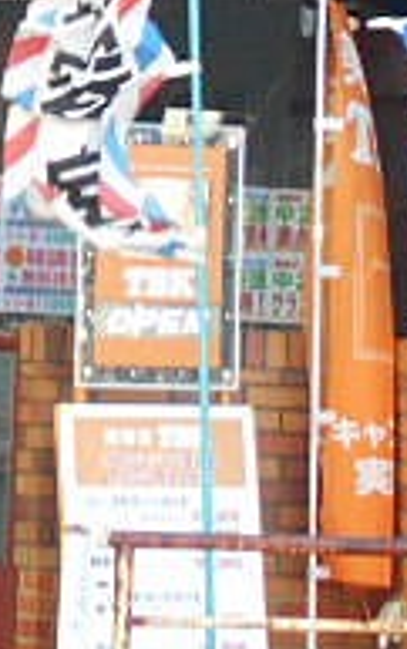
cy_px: 91
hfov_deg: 3.8
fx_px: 6162
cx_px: -161
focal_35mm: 348
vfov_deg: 6.0
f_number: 5.5
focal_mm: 17.6
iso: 320
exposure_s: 1/125
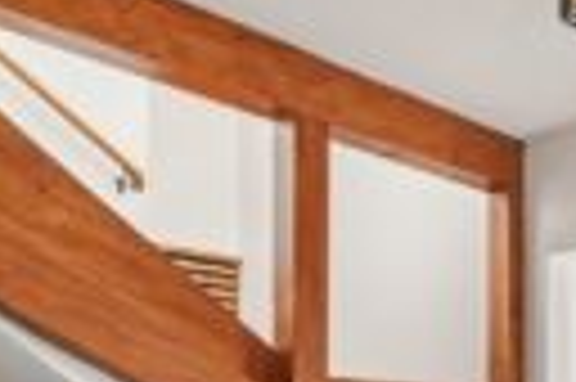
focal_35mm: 50
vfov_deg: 23.6
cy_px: 506
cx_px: 603
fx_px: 799
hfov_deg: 35.1
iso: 1600
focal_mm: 16
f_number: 8
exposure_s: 1/160
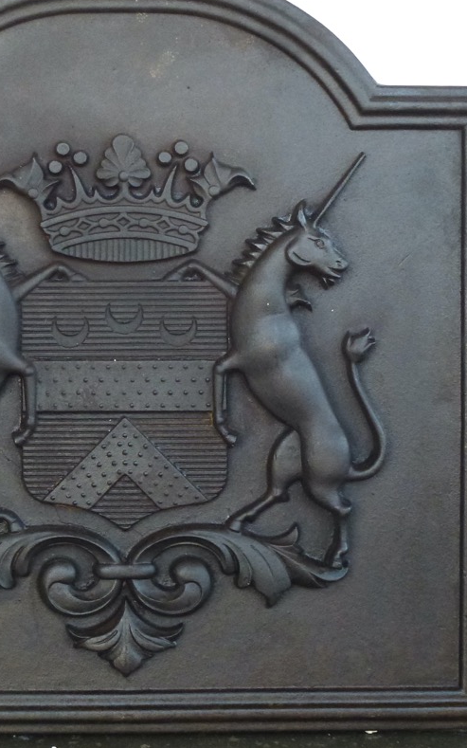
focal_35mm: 79
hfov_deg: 16.4
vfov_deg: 26.1
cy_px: 337
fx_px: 1609
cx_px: 117
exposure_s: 1/80
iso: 250
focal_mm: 8.7
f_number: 4.1
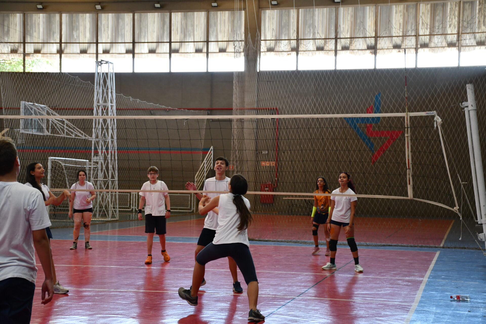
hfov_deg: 30.1
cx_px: 243
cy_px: 162
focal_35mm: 67
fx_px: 904
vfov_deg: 20.3
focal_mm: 45
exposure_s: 1/125
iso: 900
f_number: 4.5
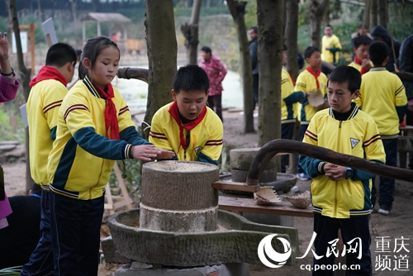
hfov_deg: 25.0
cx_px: 206
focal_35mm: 81
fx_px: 930
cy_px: 138
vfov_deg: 16.9
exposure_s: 1/250
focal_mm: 81
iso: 3200
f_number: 4
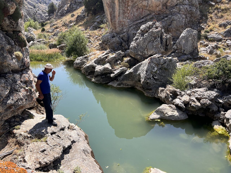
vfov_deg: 53.1
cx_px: 116
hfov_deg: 67.3
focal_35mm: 26
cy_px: 86
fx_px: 174
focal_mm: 5.7
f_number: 1.5
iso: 50
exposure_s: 1/2208
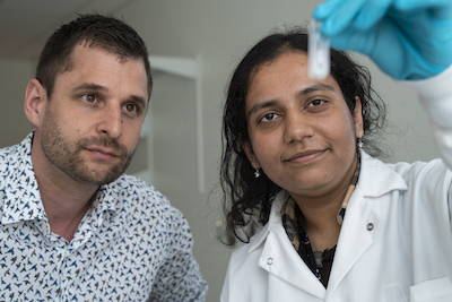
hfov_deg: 32.9
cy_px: 151
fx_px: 766
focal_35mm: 61
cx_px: 226
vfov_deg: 22.3
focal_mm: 61
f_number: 5.6
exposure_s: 1/250
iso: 640
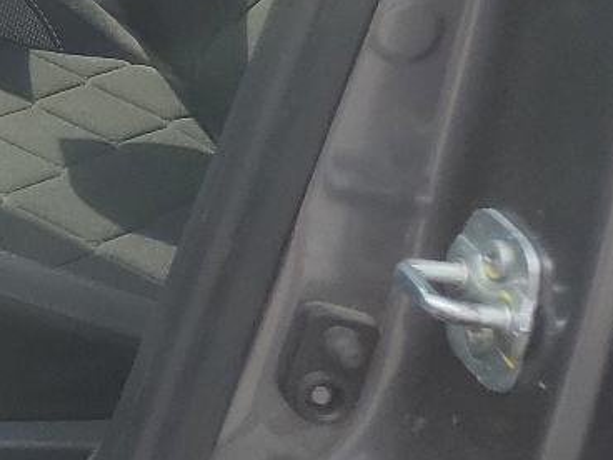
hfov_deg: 14.7
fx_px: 2001
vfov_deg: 12.0
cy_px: -377
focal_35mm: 113
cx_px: -575
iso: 50
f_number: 1.5
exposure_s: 1/909
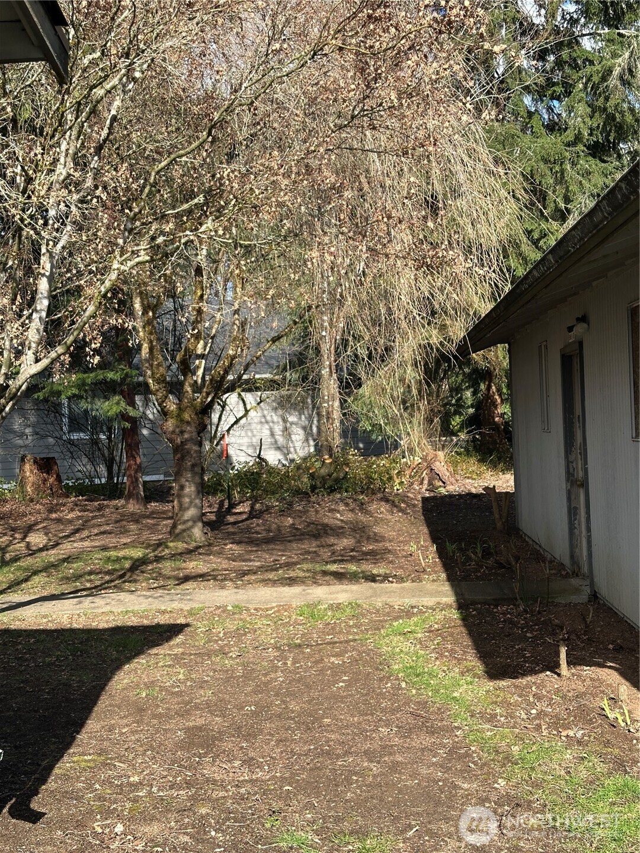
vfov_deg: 39.7
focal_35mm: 48
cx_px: 320
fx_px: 1183
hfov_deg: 30.3
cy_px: 426
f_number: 1.78
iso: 64
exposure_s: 1/1751
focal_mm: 6.86
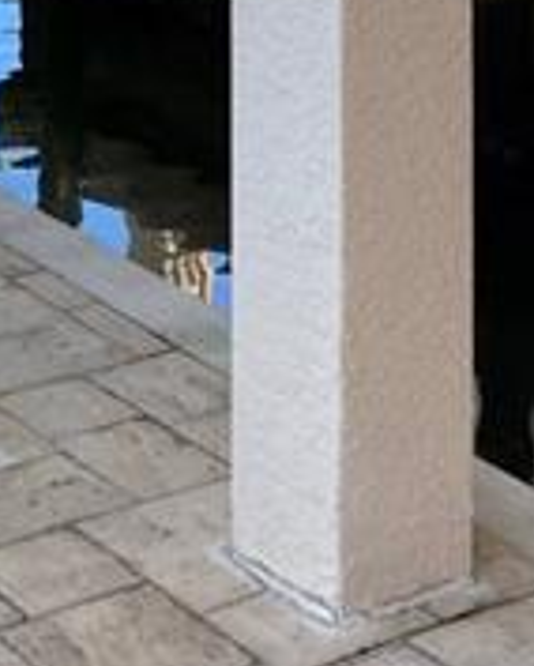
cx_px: 143
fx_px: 2169
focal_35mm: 110
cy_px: -538
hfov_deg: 14.0
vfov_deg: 15.1
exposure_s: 1/658
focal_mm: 4.25
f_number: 1.8
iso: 32
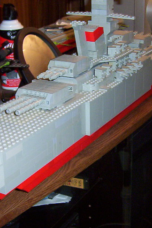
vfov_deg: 31.9
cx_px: 92
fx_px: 399
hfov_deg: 21.5
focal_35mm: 63
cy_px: 99
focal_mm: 5.54
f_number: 2.76
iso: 140
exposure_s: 1/30
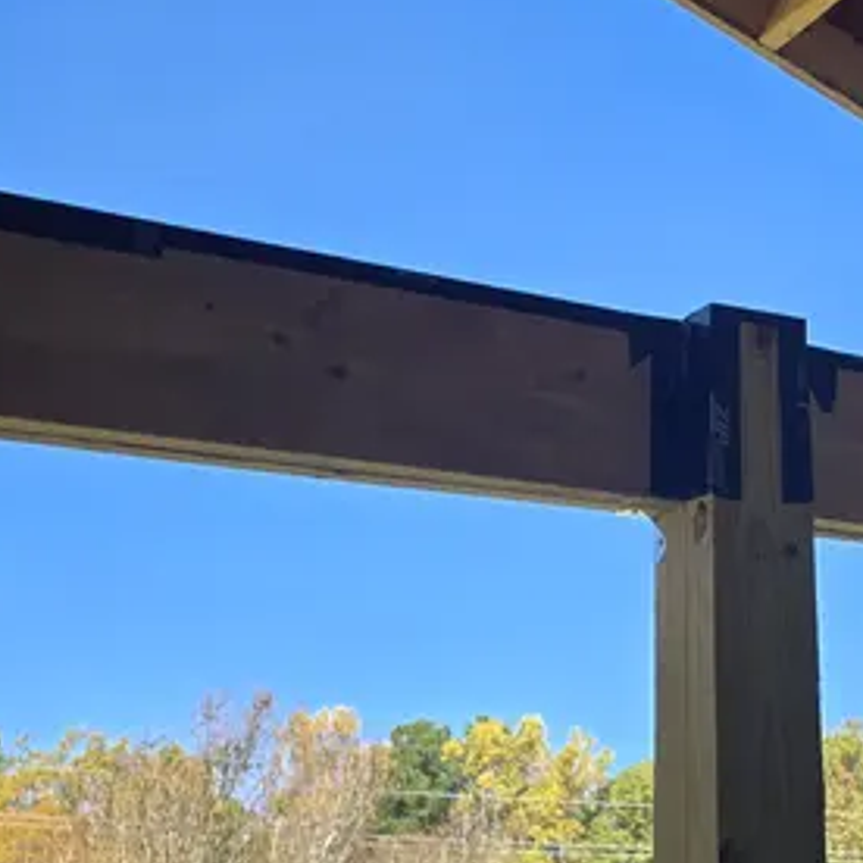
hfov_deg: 27.4
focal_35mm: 59
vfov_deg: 28.3
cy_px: 150
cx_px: 866
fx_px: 1664
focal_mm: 5.4
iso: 25
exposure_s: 1/805
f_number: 1.8
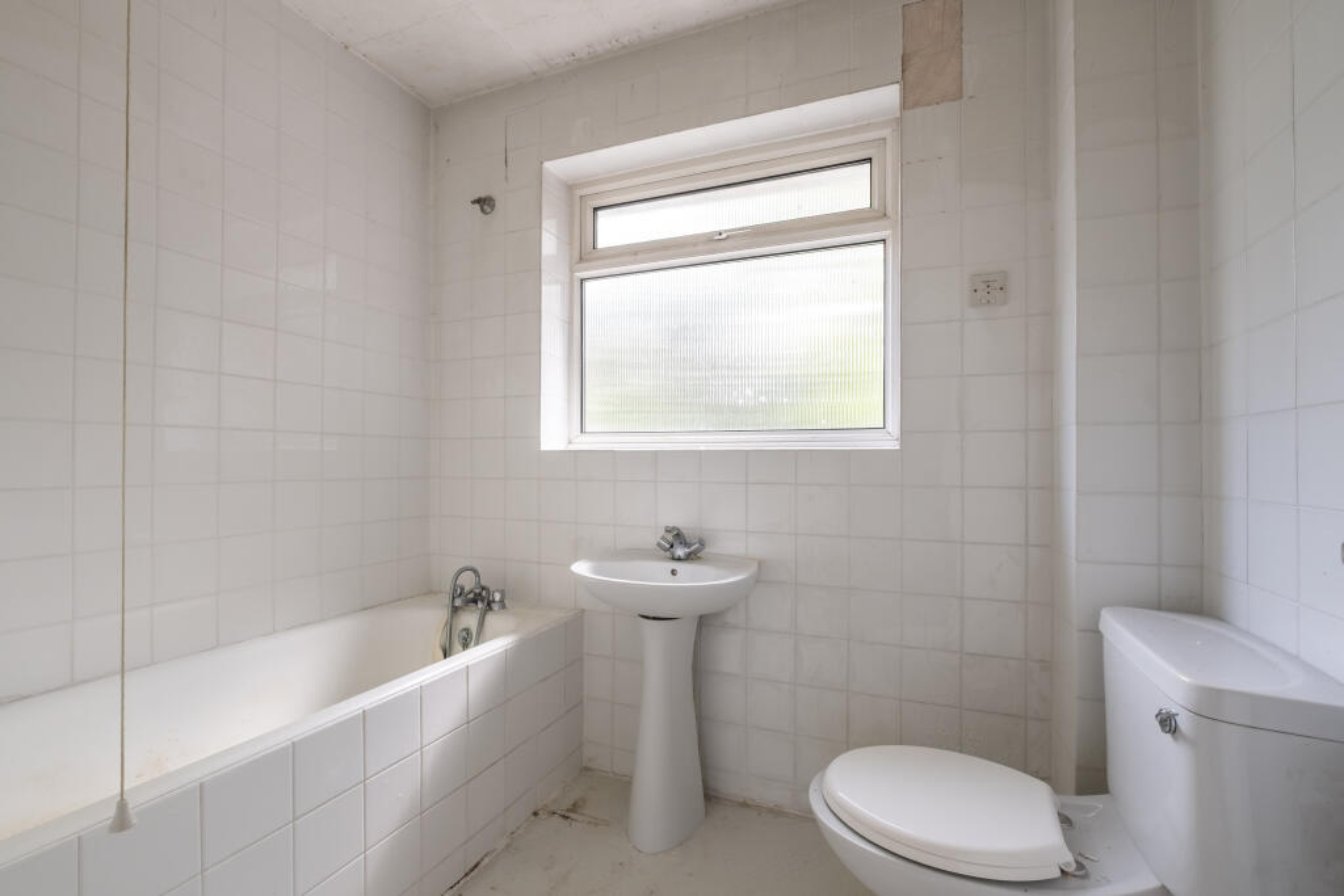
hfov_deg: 100.4
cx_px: 672
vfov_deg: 77.3
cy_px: 448
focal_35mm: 15
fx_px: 560
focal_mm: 10
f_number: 7.1
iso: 250
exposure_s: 1/15
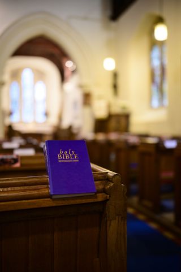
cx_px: 90
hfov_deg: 37.8
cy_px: 136
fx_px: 264
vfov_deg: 54.5
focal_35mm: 35
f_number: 1.2
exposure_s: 1/160
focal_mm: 35
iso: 720
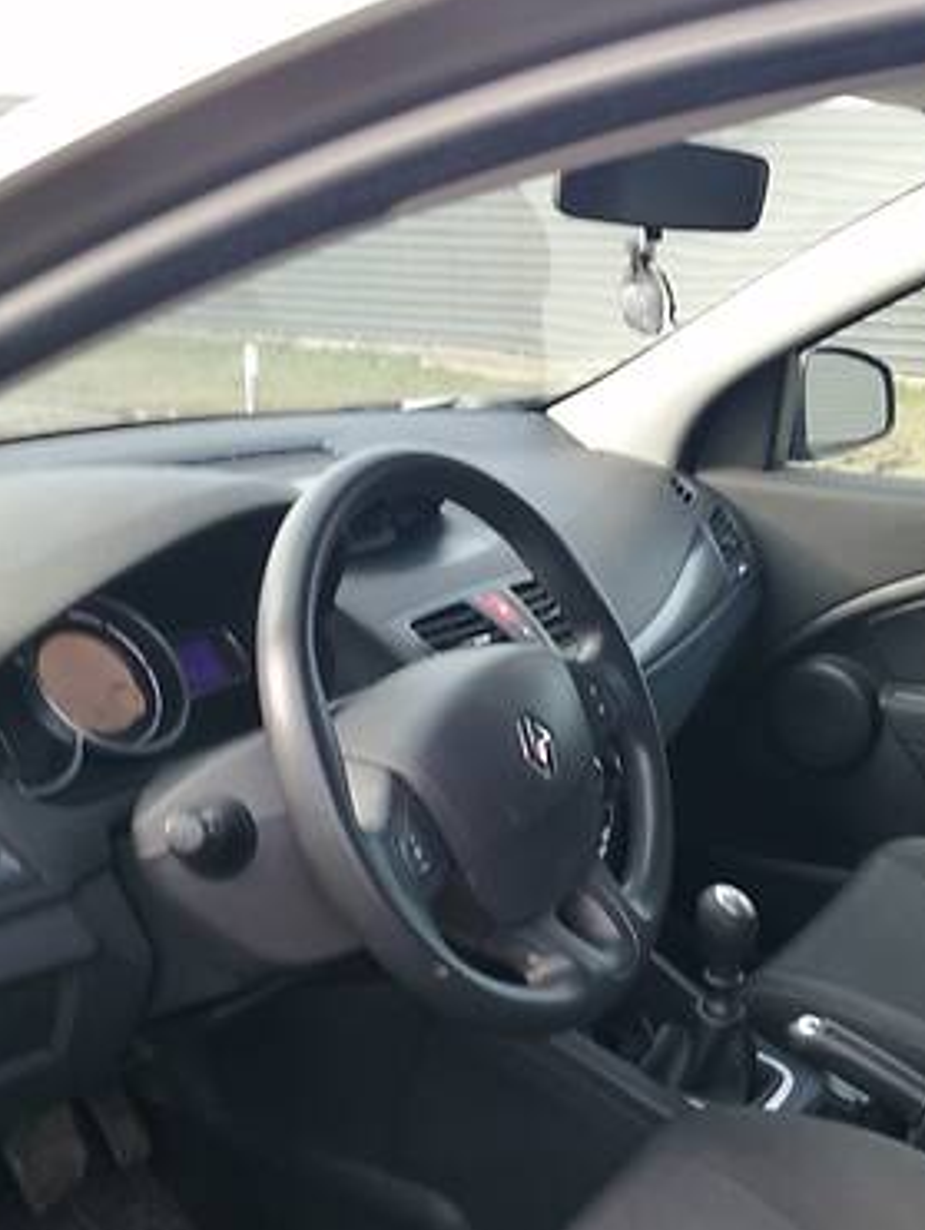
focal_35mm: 42
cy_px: 766
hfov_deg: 33.9
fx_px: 1494
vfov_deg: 44.4
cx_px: 660
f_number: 1.8
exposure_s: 1/108
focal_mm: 3.6
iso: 50
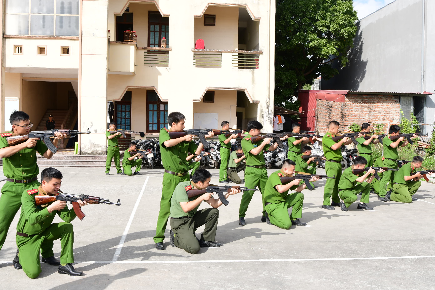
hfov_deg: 53.1
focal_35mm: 36
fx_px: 435
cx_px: 218
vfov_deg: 36.9
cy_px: 145
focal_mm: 24
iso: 200
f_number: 11
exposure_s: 1/200
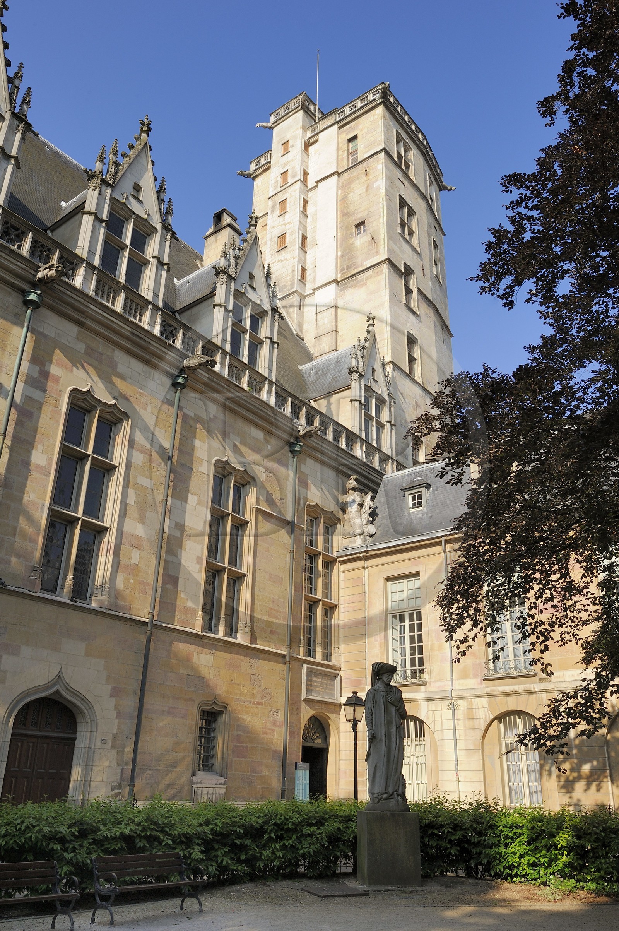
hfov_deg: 47.9
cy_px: 466
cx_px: 310
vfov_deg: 67.4
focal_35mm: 27
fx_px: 698
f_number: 14
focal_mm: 27
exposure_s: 1/160
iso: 200
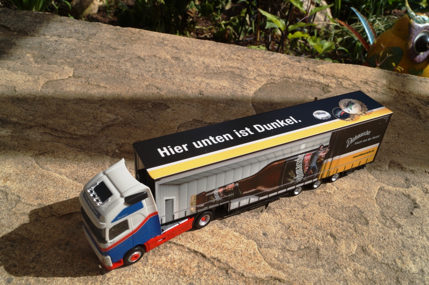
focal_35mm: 33
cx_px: 214
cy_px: 142
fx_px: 393
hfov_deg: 57.3
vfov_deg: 39.9
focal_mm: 22
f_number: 18
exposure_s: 1/80
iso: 100
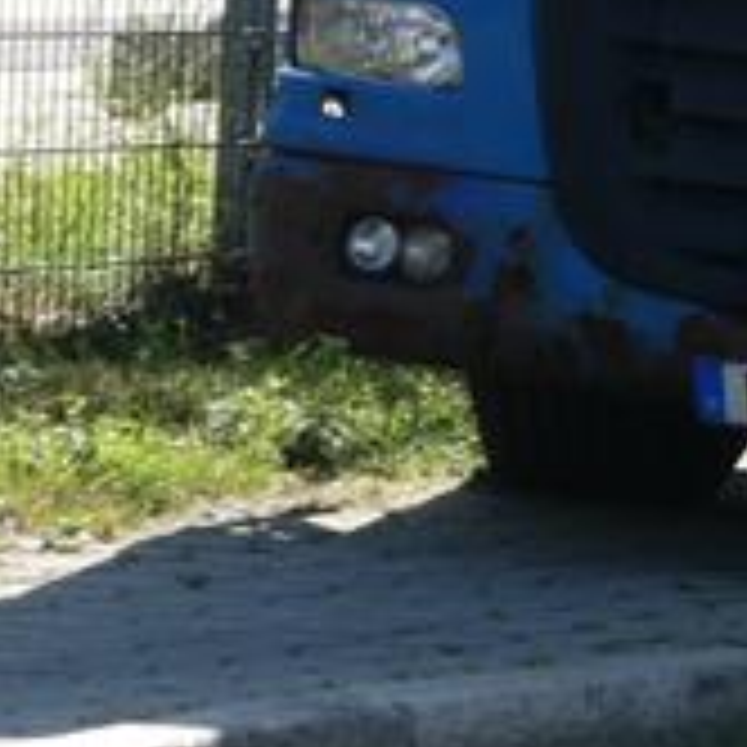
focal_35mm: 358
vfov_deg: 4.8
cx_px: 1616
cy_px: -490
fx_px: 8740
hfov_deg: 4.8
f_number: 4.8
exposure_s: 1/200
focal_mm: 15
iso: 80
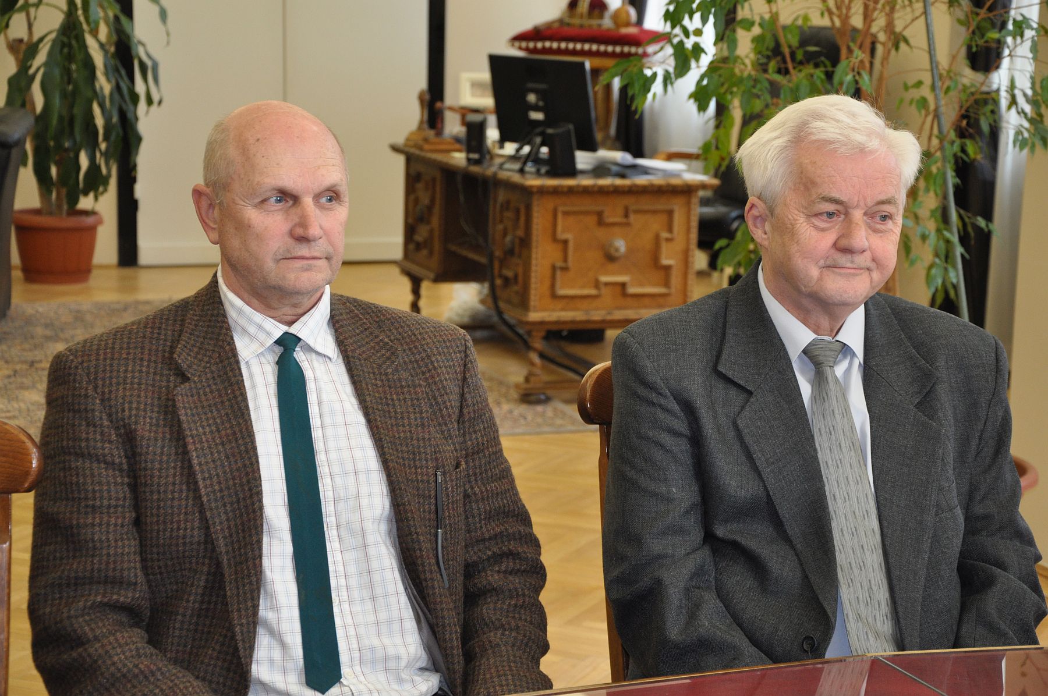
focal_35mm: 78
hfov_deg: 26.0
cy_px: 348
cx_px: 524
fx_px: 2268
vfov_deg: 17.5
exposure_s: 1/30
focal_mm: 52
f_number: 5
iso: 640
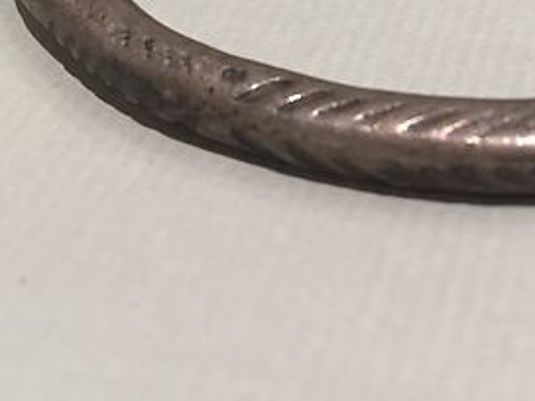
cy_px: -16
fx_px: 989
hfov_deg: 29.5
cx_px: 431
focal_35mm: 64
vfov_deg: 21.9
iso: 32
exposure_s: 1/40
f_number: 2.2
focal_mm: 4.15
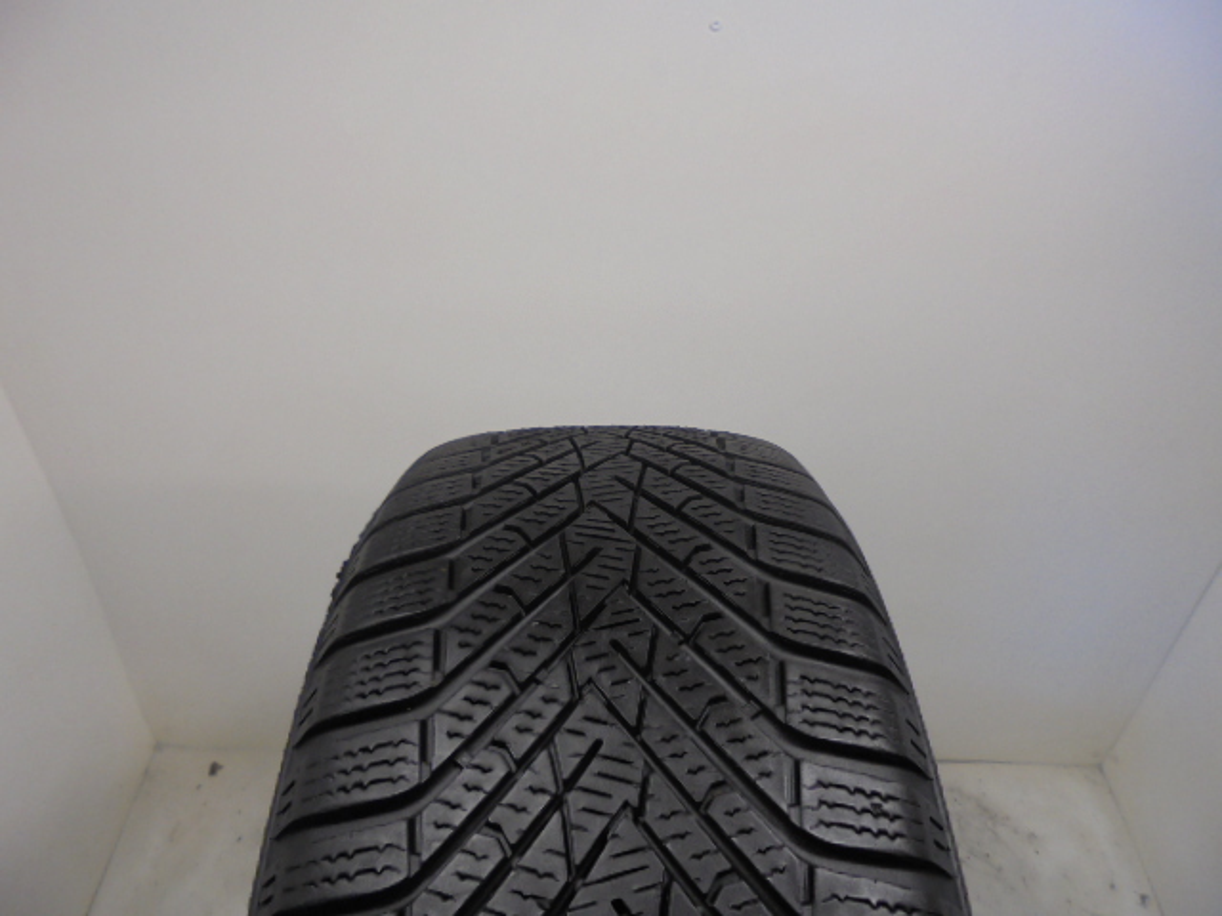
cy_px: 458
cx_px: 611
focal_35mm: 26
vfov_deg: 53.1
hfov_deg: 67.3
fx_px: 918
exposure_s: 1/30
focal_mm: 4.6
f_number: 3.5
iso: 100
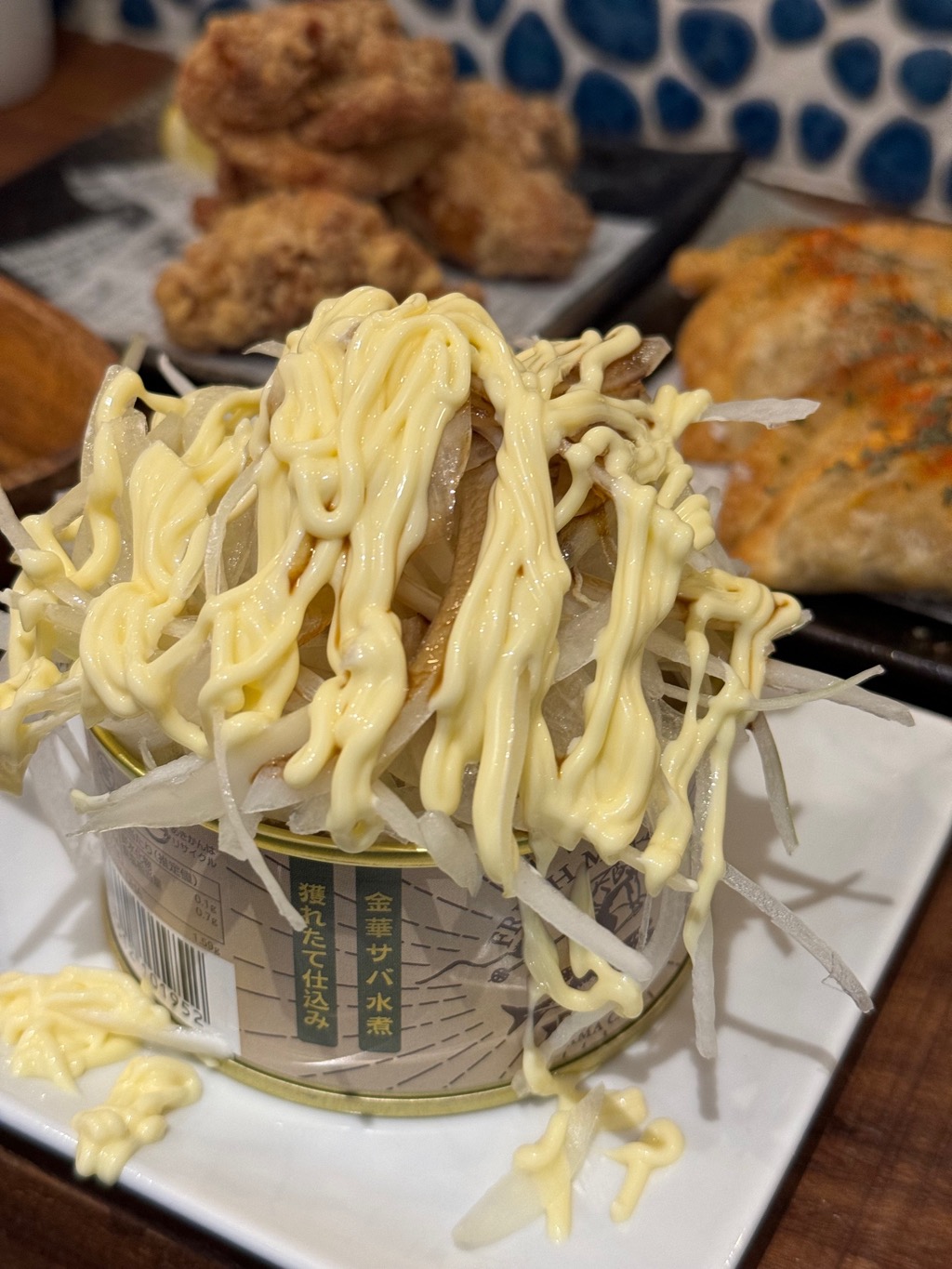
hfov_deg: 30.3
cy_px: 634
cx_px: 476
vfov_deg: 39.7
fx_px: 1760
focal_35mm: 48
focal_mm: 6.86
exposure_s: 1/60
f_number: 1.78
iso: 160
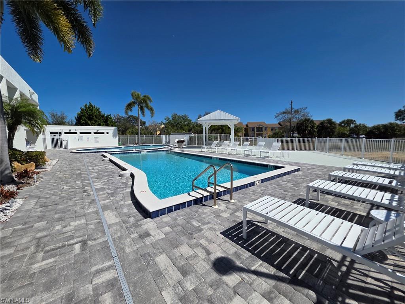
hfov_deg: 106.2
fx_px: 152
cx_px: 202
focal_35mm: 13
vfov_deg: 89.9
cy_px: 152
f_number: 1.9
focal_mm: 2.2
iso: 40
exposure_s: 1/4744
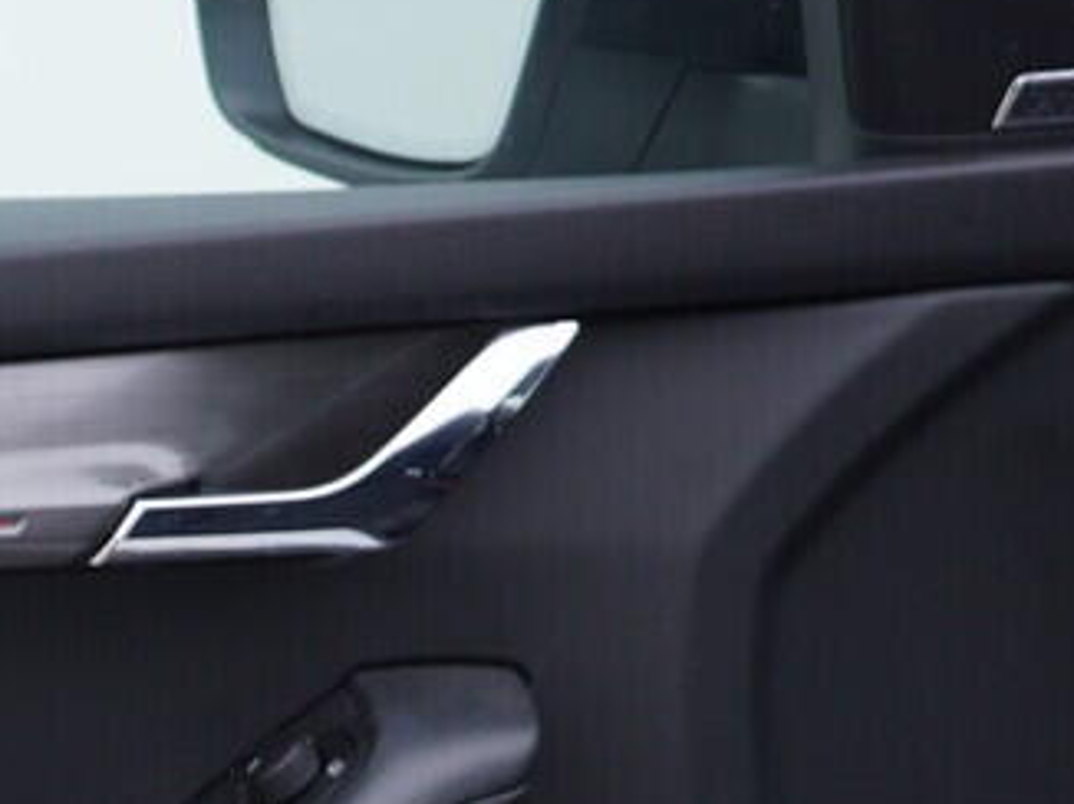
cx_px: -484
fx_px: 4744
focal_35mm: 153
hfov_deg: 12.4
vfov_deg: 9.5
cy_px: 1084
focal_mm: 24
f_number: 3.5
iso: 125
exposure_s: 1/60
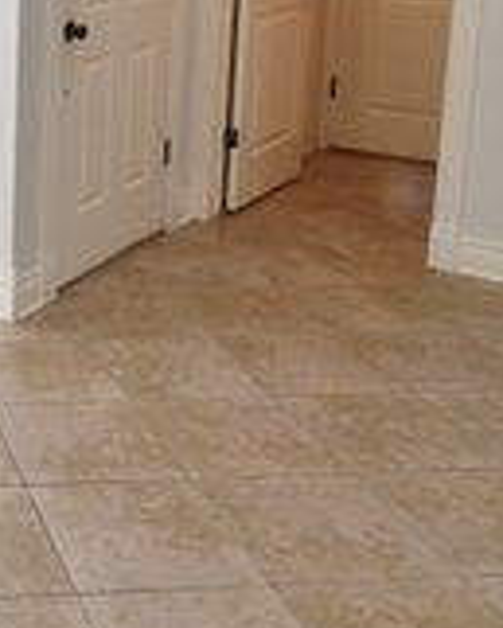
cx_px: -203
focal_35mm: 56
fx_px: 1041
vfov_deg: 31.8
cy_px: 49
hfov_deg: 23.1
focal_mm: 10
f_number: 22
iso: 100
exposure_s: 3
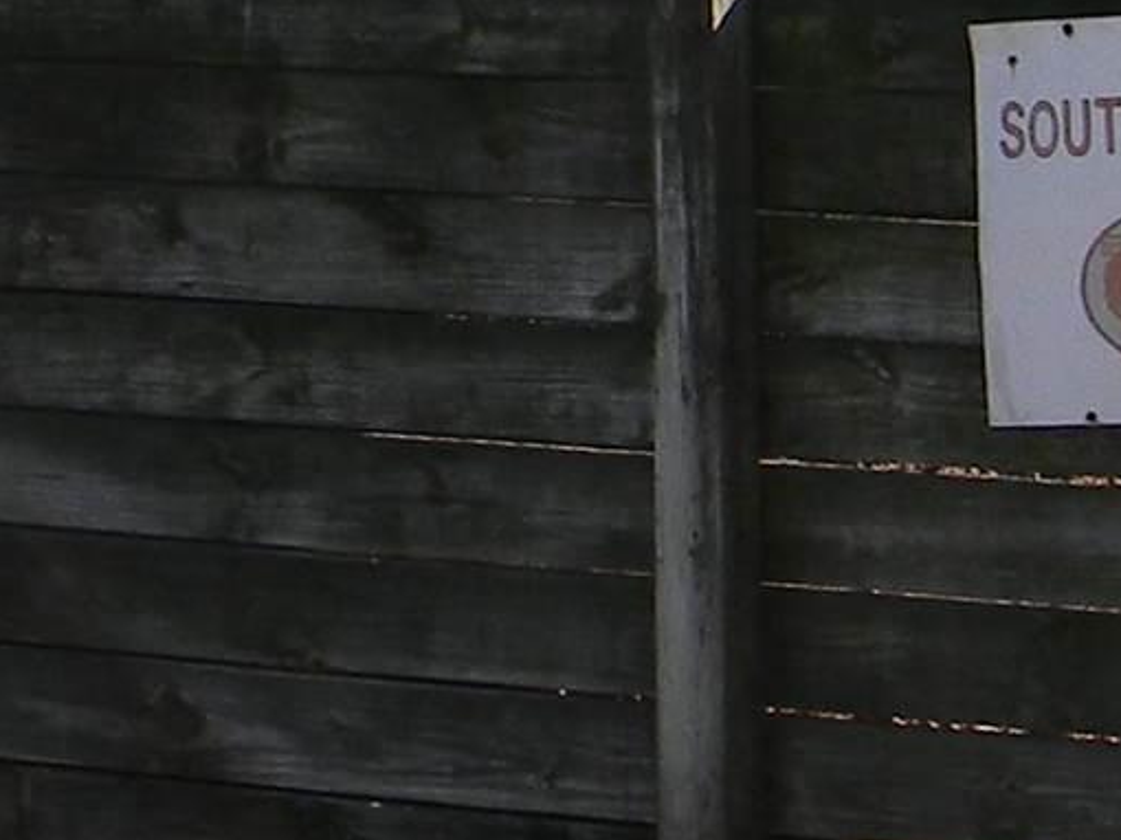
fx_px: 7995
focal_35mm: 247
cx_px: -40
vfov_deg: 5.9
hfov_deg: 8.0
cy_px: -653
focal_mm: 7.3
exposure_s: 1/545
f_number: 3.8
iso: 80
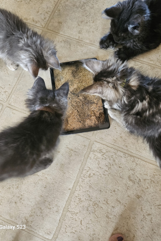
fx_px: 161
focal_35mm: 24
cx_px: 79
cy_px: 120
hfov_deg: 53.1
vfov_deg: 73.7
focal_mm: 5.4
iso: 640
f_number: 1.8
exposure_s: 1/40
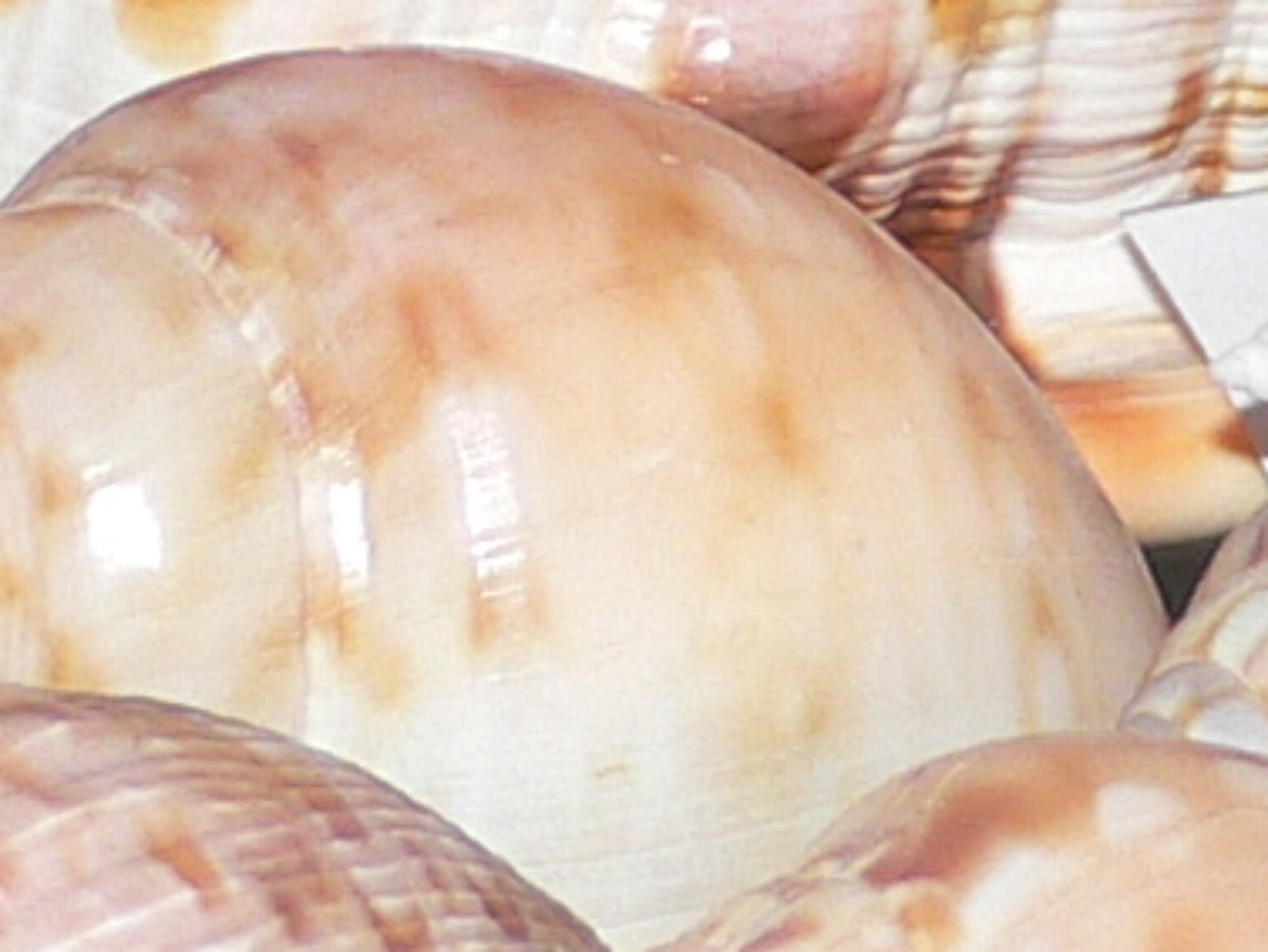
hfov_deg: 10.5
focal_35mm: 187
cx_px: 1278
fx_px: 6852
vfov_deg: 7.8
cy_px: -528
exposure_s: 1/60
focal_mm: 4.6
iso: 100
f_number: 2.8
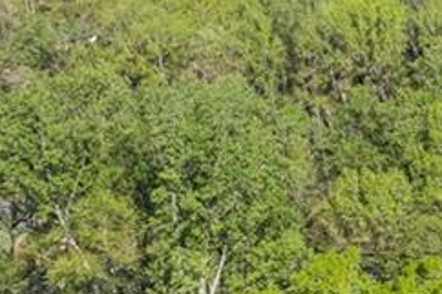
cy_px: 255
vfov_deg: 14.6
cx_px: 840
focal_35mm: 93
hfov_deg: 17.1
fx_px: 1141
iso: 100
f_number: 2.8
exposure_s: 1/1250
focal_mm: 8.38
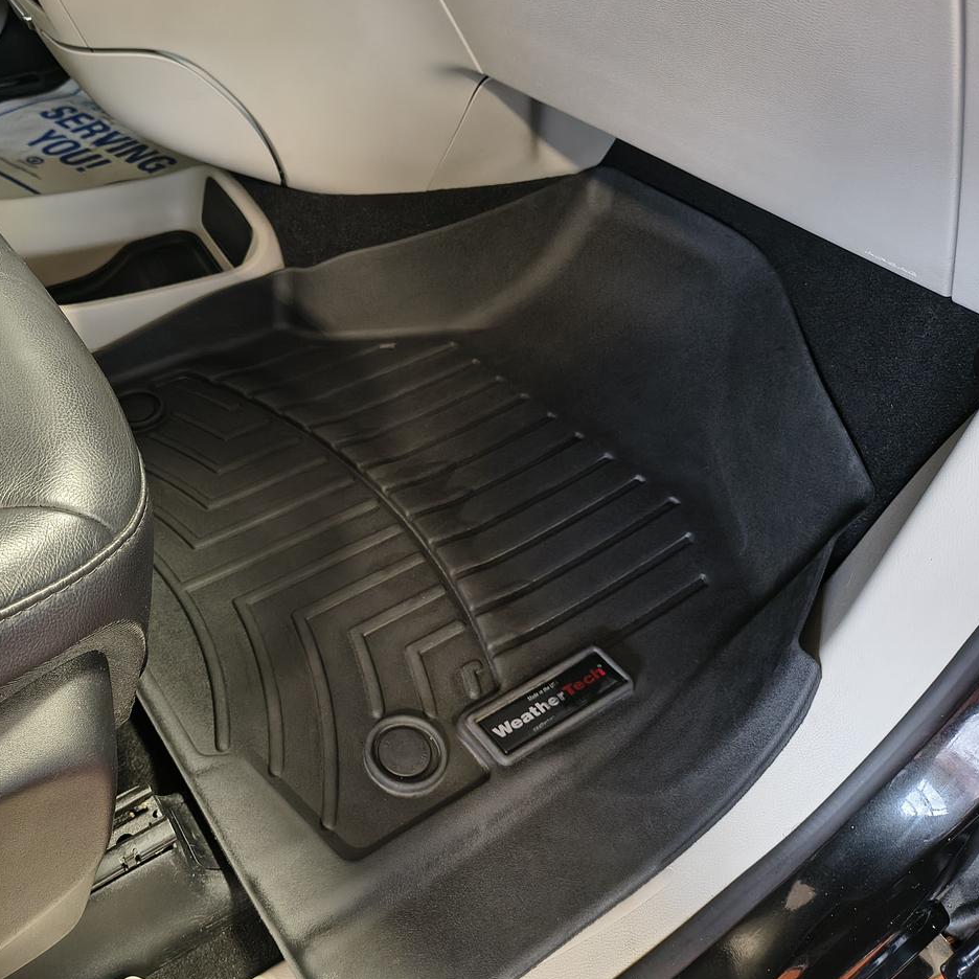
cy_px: 481
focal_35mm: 29
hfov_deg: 54.5
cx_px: 329
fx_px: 928
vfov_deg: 55.6
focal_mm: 5.56
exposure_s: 1/60
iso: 1321
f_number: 1.8
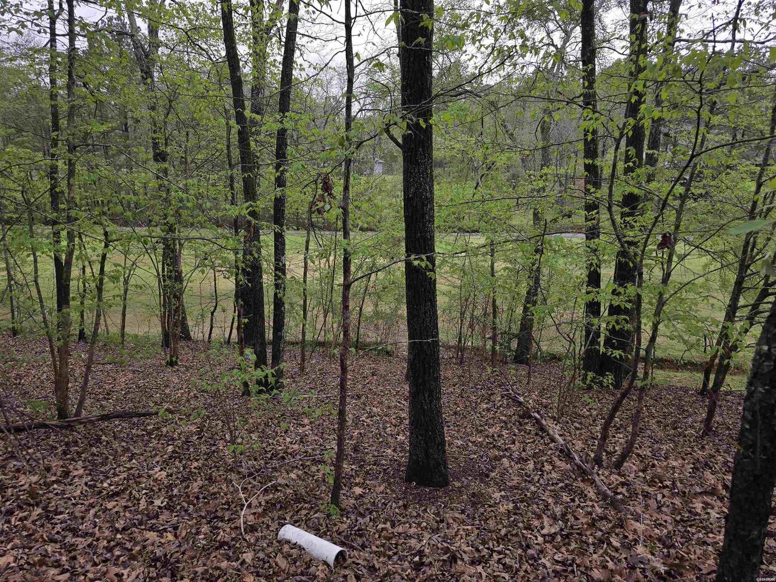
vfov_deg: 58.9
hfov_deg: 73.9
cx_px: 388
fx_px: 516
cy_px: 291
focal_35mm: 23
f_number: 1.7
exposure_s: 1/300
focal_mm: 6.3
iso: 12
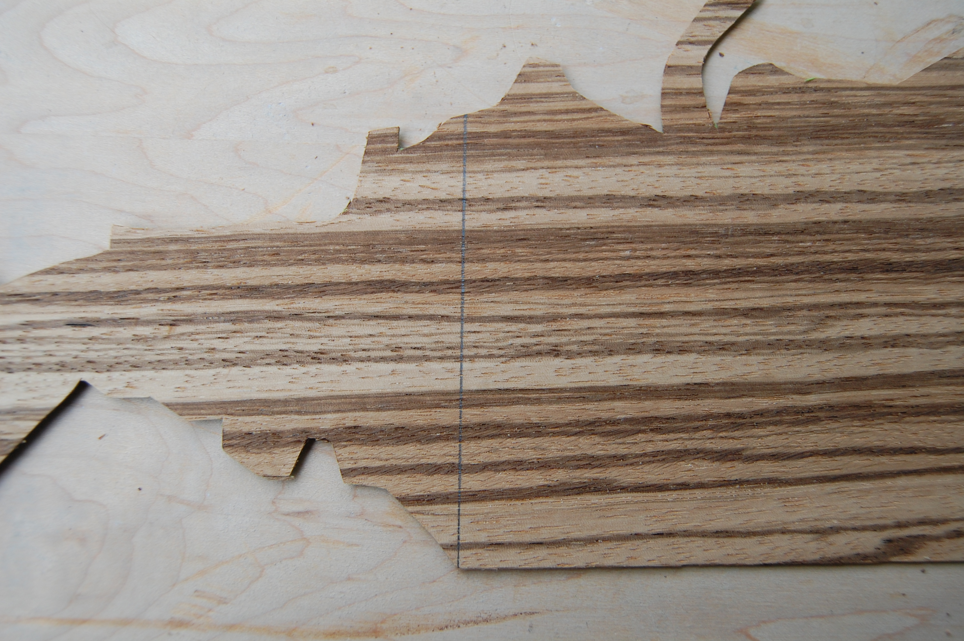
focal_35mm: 34
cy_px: 320
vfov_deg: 38.3
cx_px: 482
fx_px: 923
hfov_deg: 55.1
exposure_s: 1/125
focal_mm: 23
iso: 400
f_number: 5.6
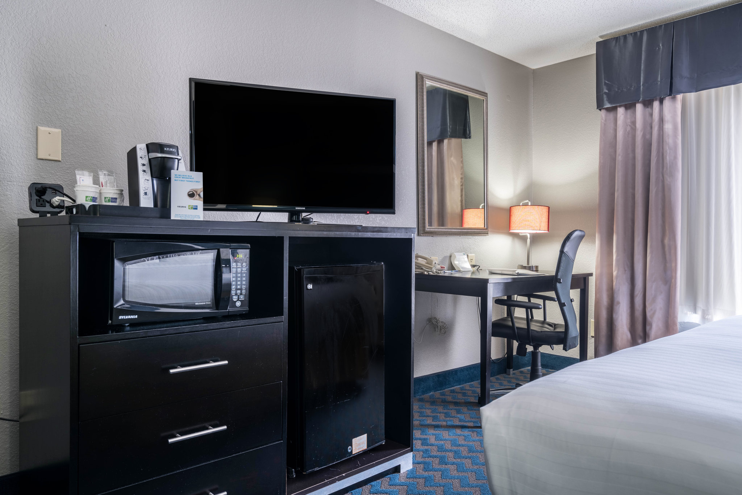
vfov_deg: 49.6
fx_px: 536
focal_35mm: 26
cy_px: 248
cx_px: 371
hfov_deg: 69.4
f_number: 8
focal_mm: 26
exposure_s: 1/20
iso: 320
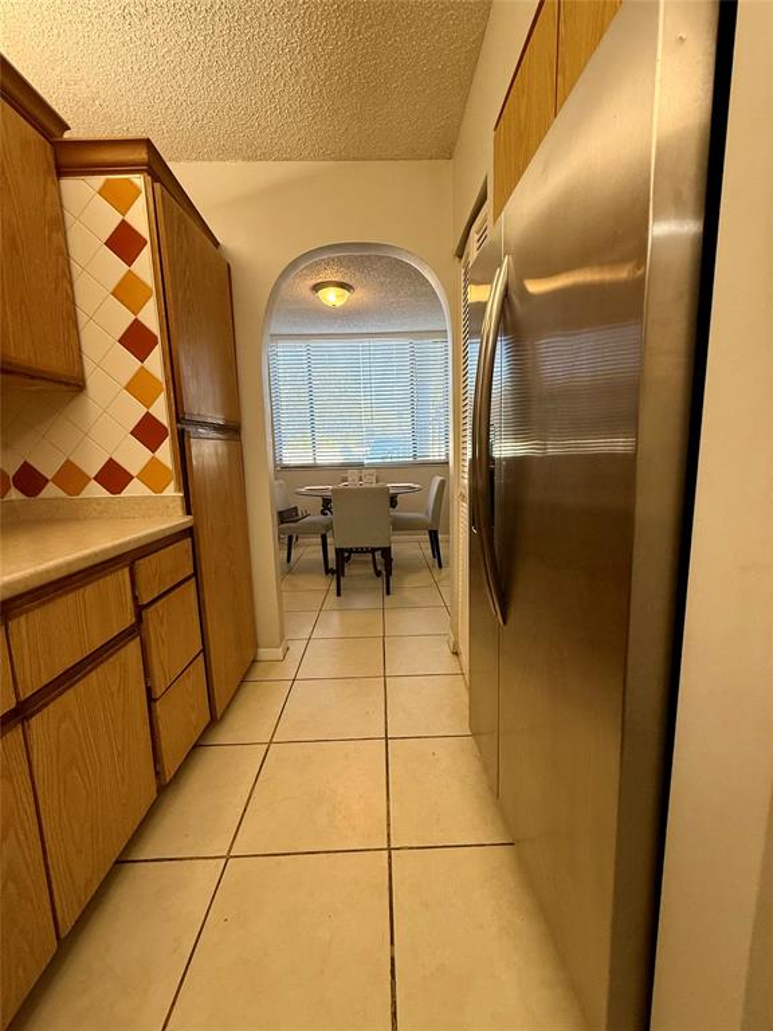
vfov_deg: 102.1
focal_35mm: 14
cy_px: 516
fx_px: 417
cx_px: 386
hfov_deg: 85.7
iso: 250
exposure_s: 1/120
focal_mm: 2.22
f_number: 2.2
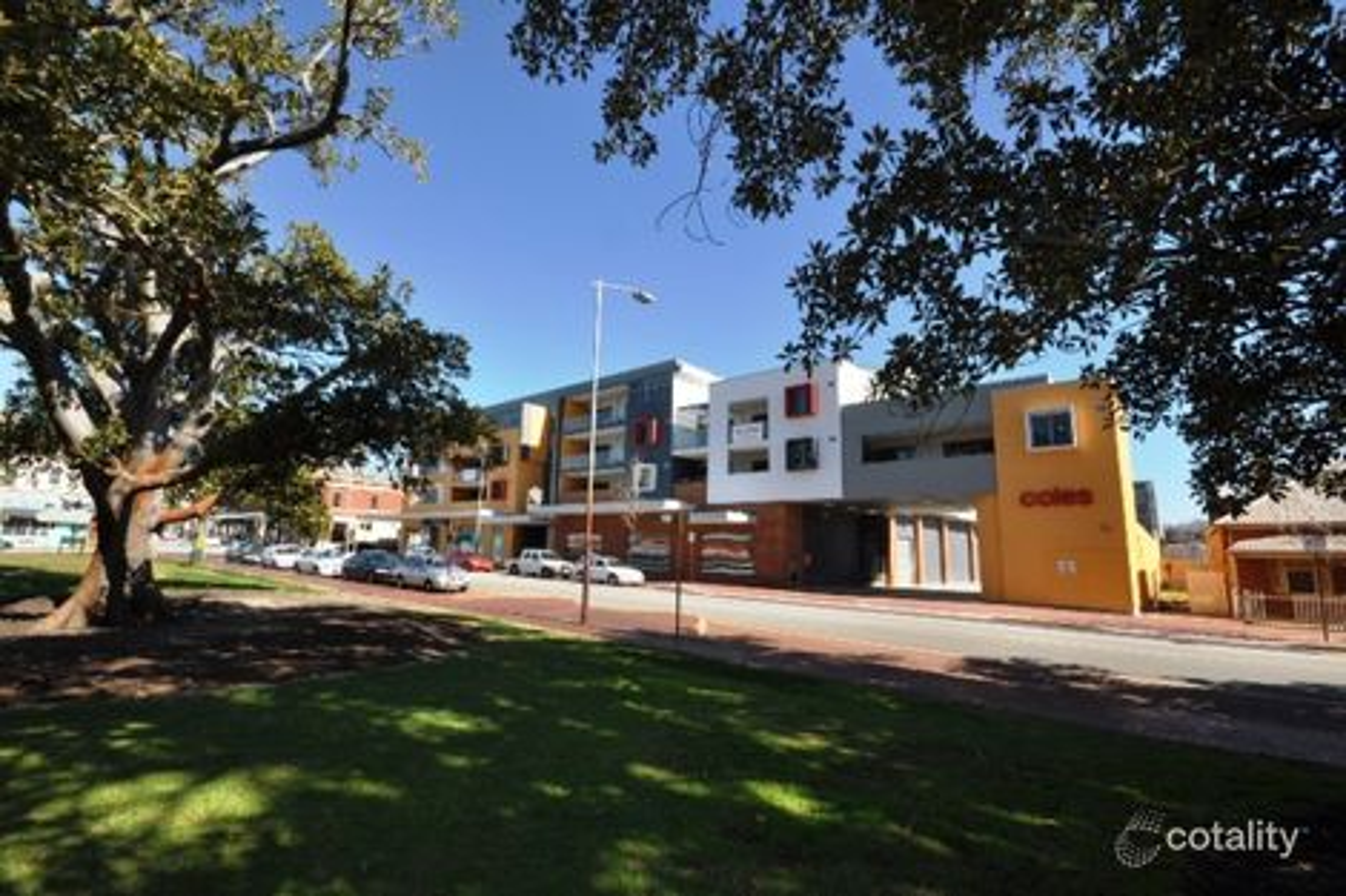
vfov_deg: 77.3
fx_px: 561
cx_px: 673
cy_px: 448
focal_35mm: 15
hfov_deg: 100.4
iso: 200
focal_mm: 10
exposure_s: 1/200
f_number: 13
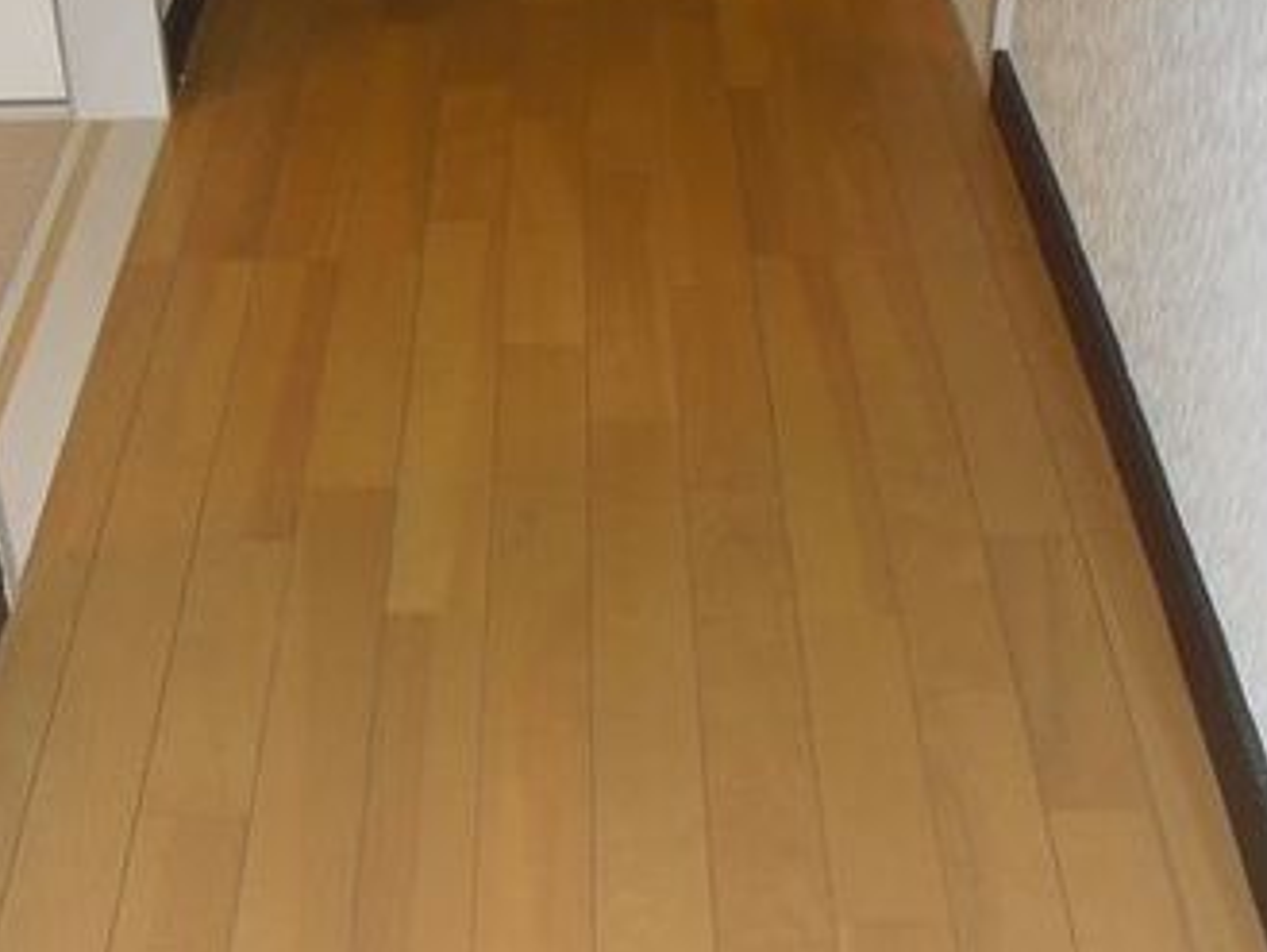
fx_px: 2160
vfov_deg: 24.6
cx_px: 662
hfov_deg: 32.7
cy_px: 692
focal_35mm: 59
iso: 200
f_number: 3.1
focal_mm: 6.3
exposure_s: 1/60
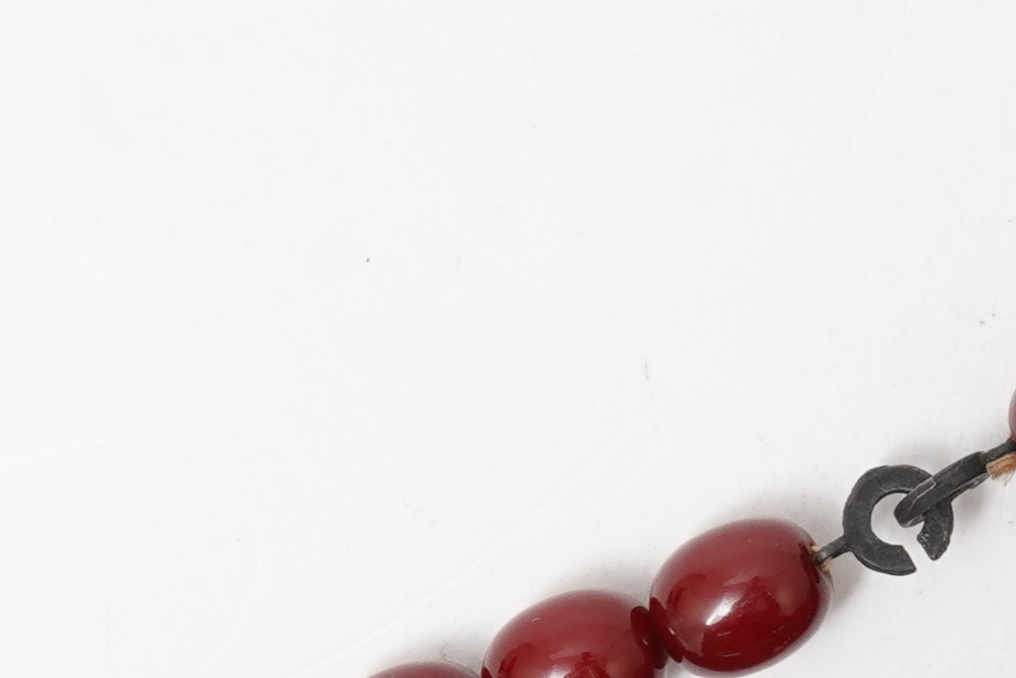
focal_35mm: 174
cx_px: 1011
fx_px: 4911
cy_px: 720
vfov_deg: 7.8
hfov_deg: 11.7
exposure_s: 1/125
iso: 800
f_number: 20
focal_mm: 30
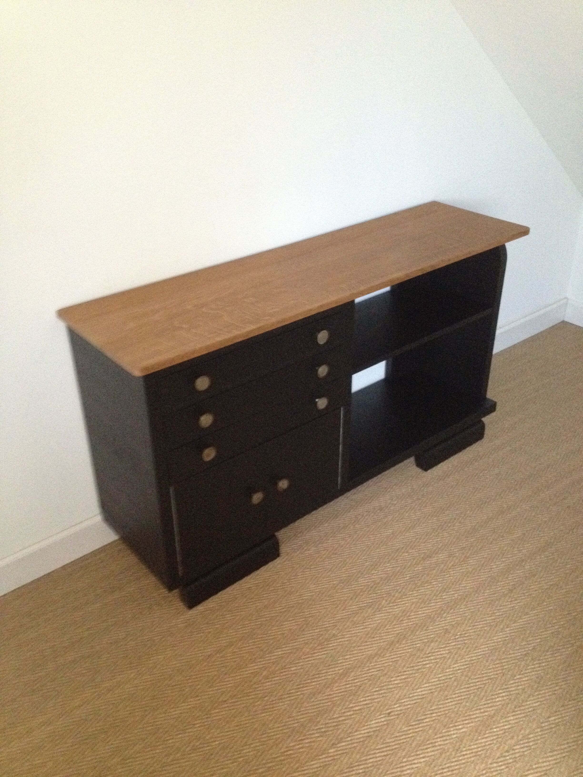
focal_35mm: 35
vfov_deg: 52.6
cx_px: 292
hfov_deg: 40.7
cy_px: 388
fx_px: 786
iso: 640
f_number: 2.4
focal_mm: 4.28
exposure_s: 1/15
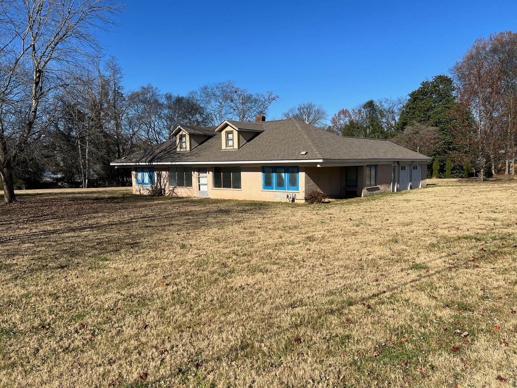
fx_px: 388
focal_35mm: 26
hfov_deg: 67.3
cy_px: 194
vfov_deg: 53.1
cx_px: 258
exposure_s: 1/4444
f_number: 1.5
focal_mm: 5.7
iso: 50
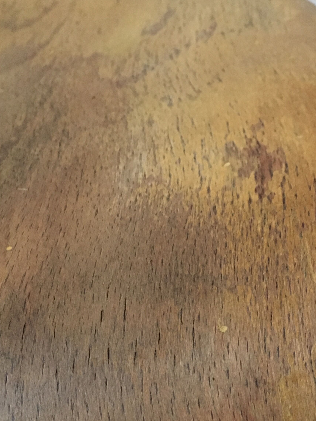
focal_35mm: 51
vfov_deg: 37.0
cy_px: 289
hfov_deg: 28.1
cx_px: 246
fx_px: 621
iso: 400
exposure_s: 1/17
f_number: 2.2
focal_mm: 4.15
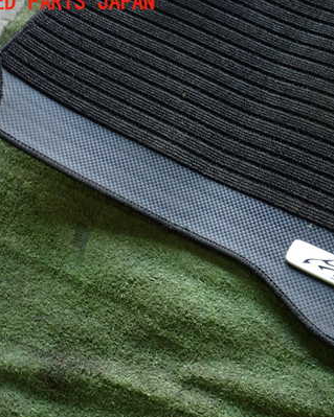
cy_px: 225
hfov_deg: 32.9
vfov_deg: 42.0
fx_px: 544
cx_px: 279
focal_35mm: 44
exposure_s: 1/30
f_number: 2.3
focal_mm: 5.4
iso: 320
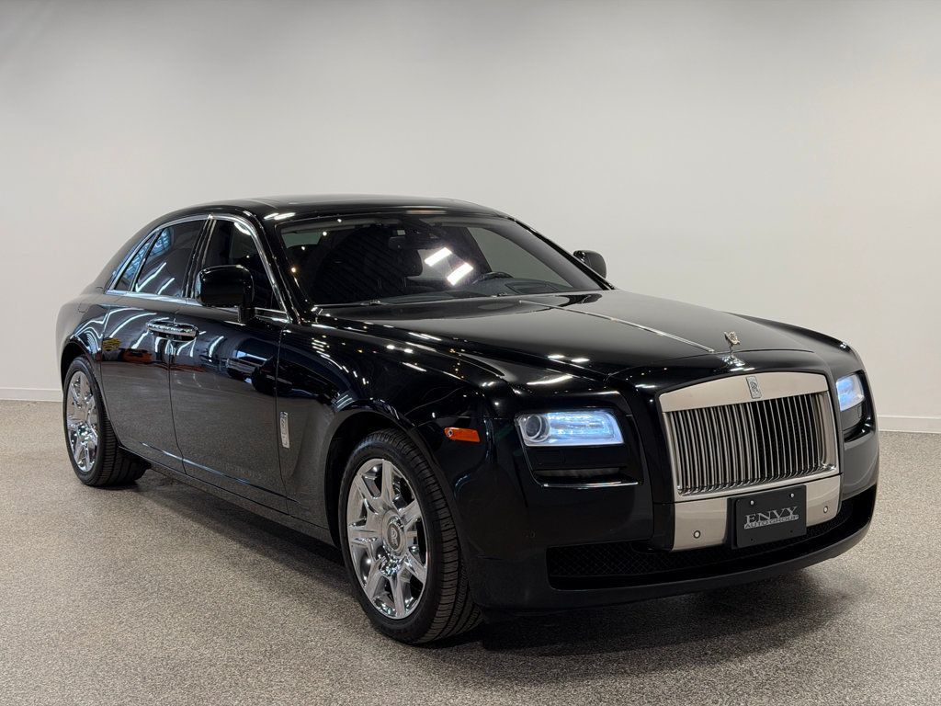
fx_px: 1305
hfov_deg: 39.7
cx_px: 470
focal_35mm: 48
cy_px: 353
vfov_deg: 30.3
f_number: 1.78
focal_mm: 6.76
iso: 50
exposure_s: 1/206
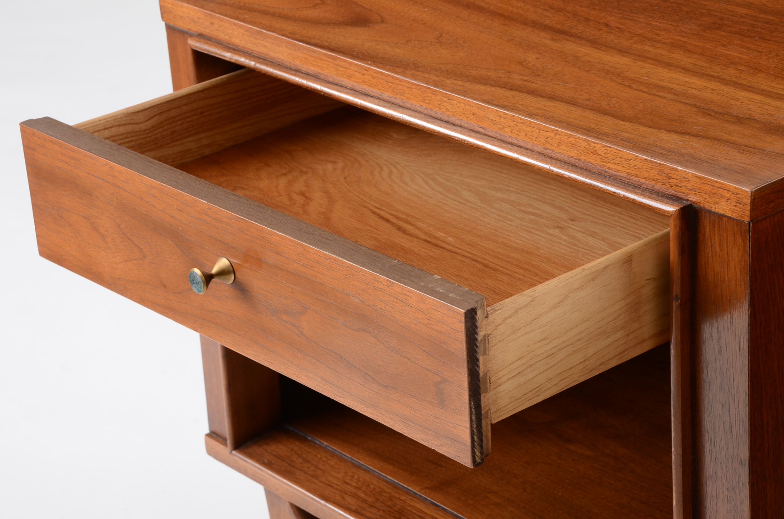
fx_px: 2282
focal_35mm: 105
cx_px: 392
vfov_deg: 13.0
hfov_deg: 19.5
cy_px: 260
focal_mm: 70
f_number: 10
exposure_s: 1/125
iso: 200
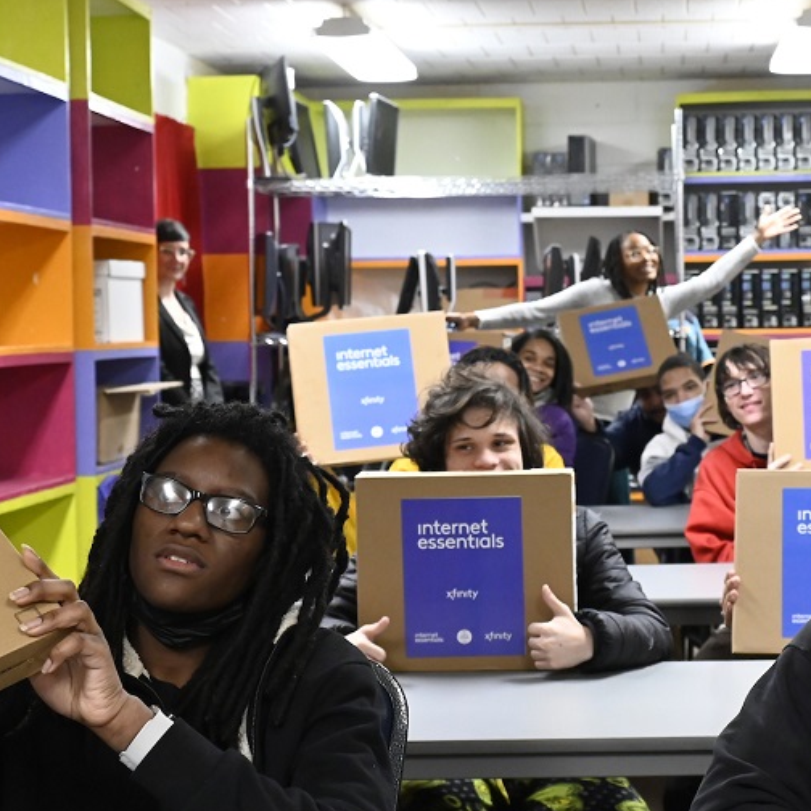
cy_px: 324
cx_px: 604
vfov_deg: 23.3
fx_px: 1964
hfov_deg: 23.1
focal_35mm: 74
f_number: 4.8
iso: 5000
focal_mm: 33.5
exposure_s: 1/100
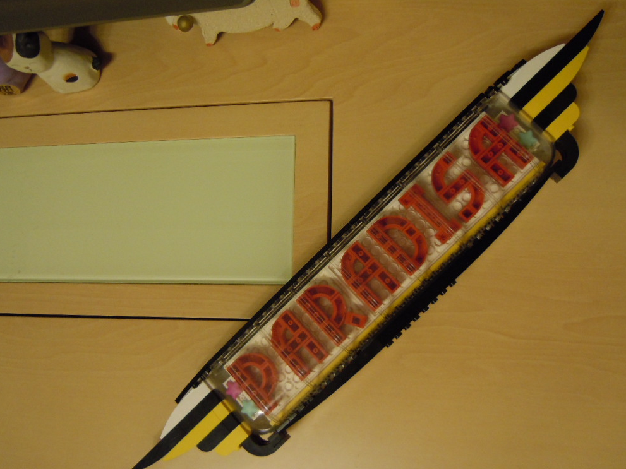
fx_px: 561
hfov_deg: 58.3
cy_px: 242
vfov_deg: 45.4
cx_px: 305
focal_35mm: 31
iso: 400
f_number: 3.5
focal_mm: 5.4
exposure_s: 1/20
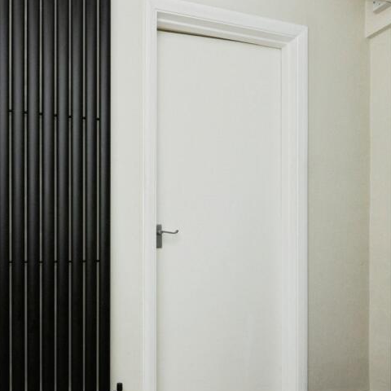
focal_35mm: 30
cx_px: 125
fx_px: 382
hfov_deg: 53.0
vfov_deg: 53.8
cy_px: 236
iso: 400
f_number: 8
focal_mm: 11
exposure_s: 1/60
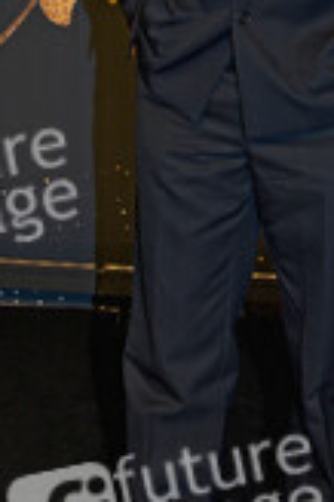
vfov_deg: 25.2
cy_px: 49
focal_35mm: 78
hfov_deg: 17.3
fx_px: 1088
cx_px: 254
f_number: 6.3
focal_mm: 32
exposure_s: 1/250
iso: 800
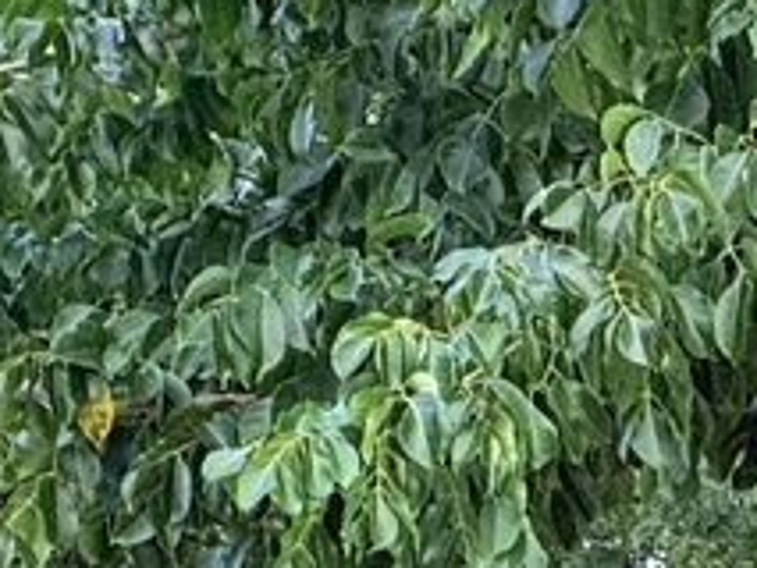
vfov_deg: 2.2
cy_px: 1580
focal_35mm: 677
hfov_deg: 2.9
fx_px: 14813
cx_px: 931
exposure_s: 1/119
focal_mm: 15.66
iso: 64
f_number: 2.8
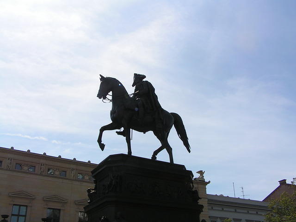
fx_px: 325
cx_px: 148
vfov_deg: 37.7
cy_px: 111
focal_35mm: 38
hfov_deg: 49.0
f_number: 5.6
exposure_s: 1/800
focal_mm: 6.3
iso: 50
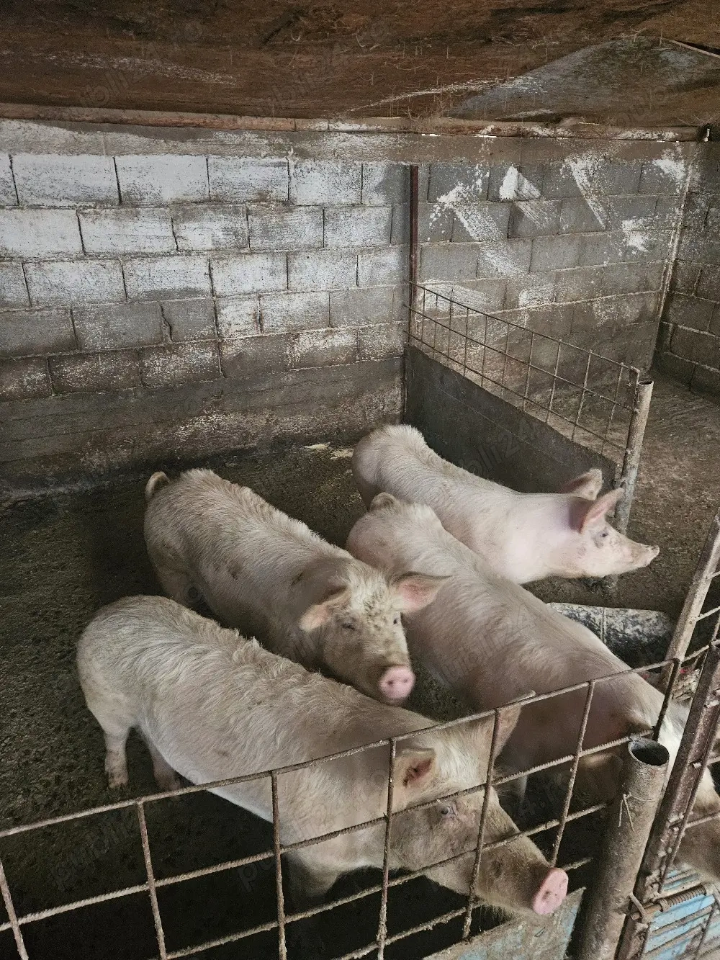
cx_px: 360
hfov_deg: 58.9
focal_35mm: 23
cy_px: 480
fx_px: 638
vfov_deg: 73.9
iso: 1000
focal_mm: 5.4
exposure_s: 1/25.1
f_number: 1.8
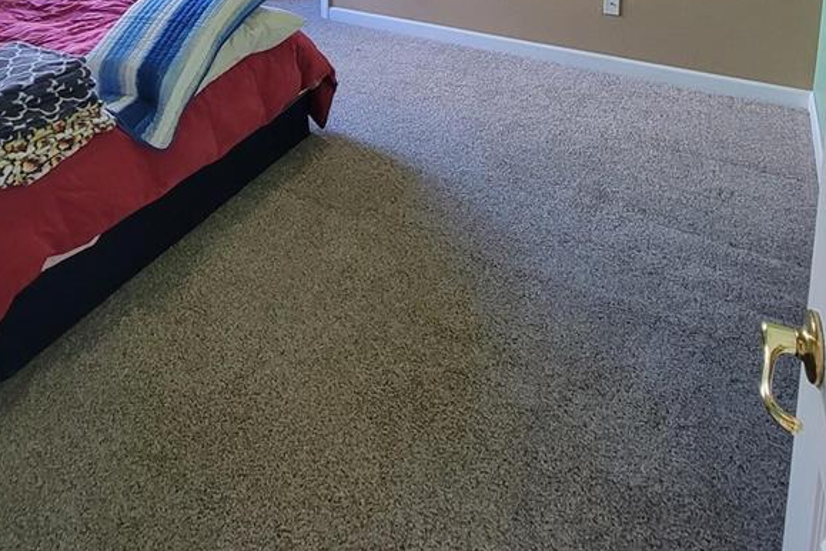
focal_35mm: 28
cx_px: 328
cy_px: -98
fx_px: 642
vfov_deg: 36.6
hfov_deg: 64.8
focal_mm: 2.2
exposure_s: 1/60
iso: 200
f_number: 2.2
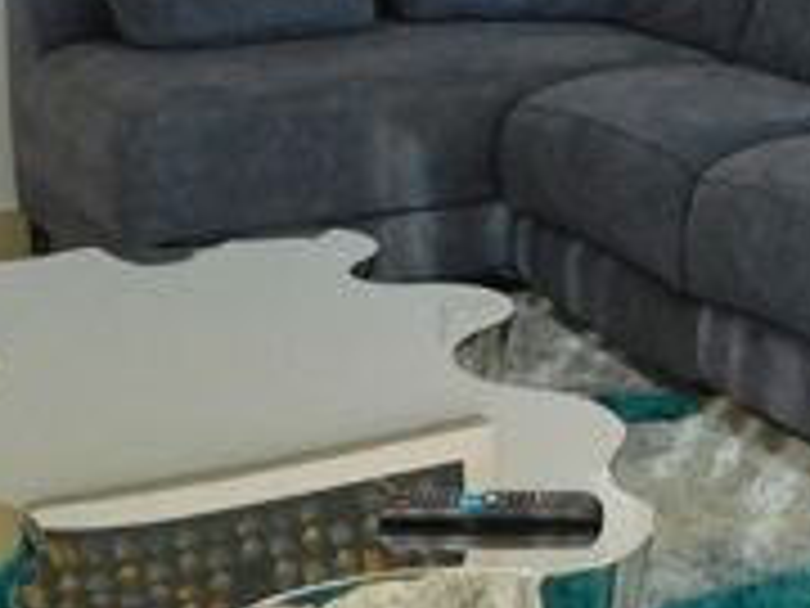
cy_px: -99
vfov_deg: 15.9
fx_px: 2106
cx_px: 772
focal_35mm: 90
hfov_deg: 21.2
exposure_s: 1/250
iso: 125
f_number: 3
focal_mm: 4
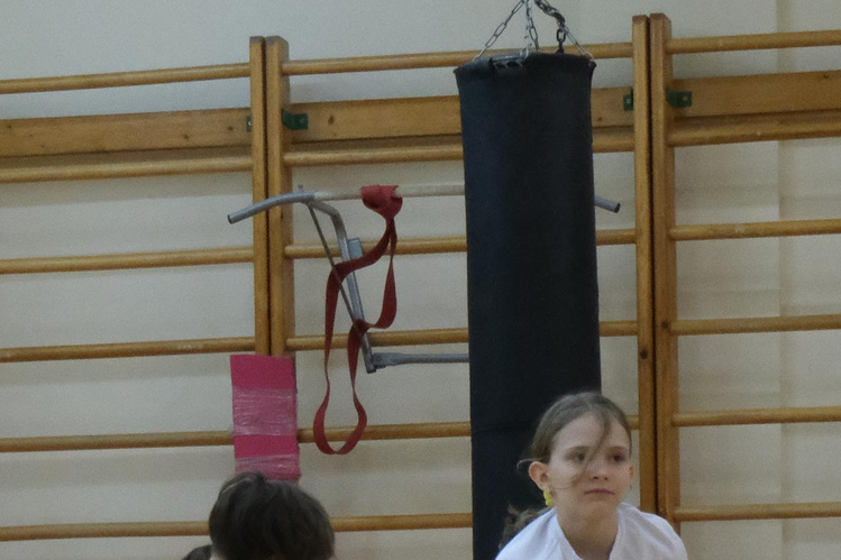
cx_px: -277
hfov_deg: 8.8
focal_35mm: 229
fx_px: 5348
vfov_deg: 5.9
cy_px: 842
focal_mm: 44.5
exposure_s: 1/300
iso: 6400
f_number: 5.6
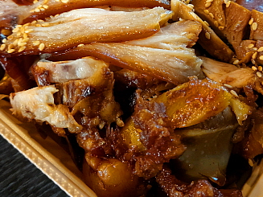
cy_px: 47
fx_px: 372
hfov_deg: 38.9
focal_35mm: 49
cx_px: 139
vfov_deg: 29.2
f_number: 2
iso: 320
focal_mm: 4.58
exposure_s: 1/24
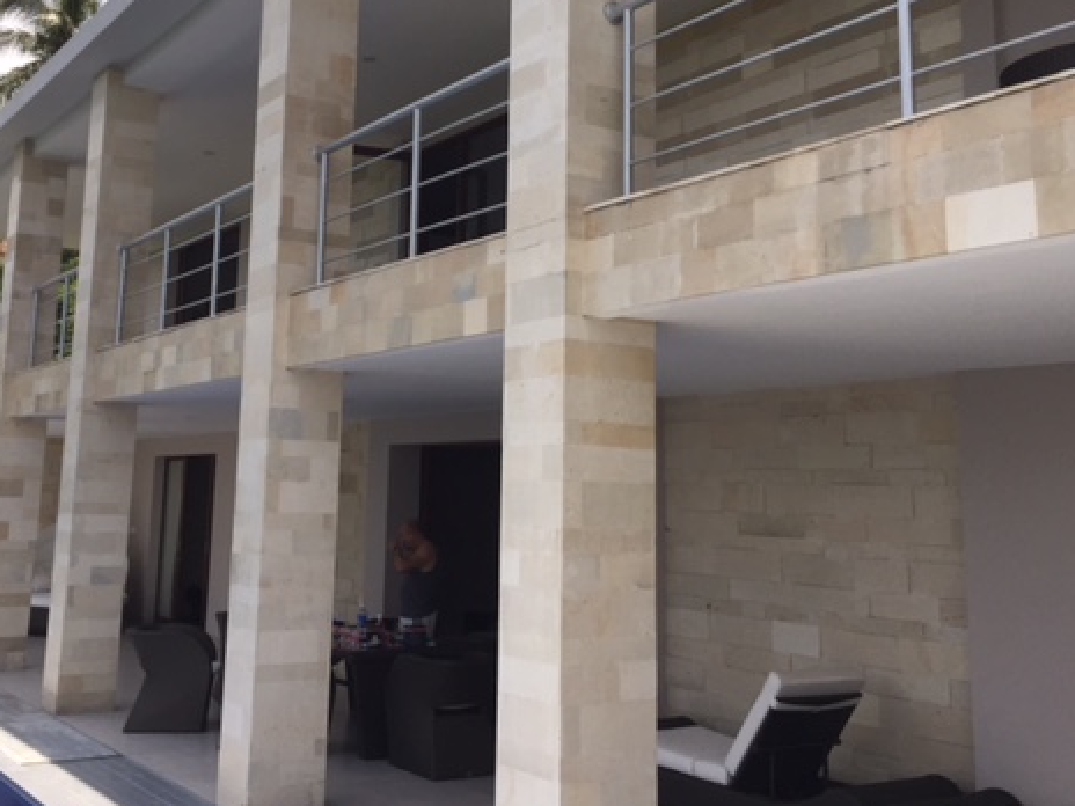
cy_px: 283
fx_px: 1242
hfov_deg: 46.7
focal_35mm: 40
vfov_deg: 35.7
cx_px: 468
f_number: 2.2
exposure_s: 1/2083
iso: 50
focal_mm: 4.15
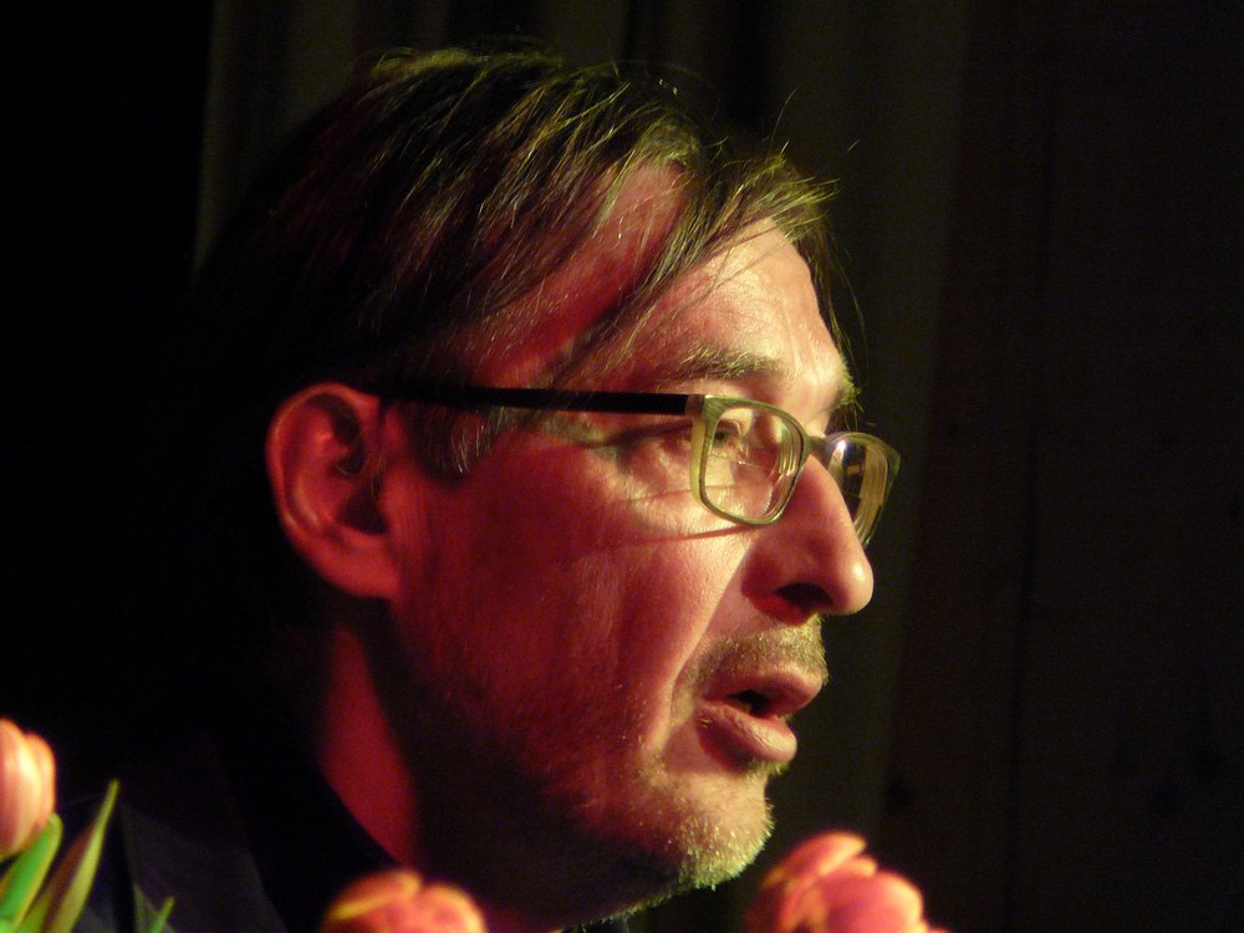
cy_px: 466
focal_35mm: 350
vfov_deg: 4.2
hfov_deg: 5.7
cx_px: 622
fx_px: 12578
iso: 200
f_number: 4.2
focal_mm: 52
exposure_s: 1/8
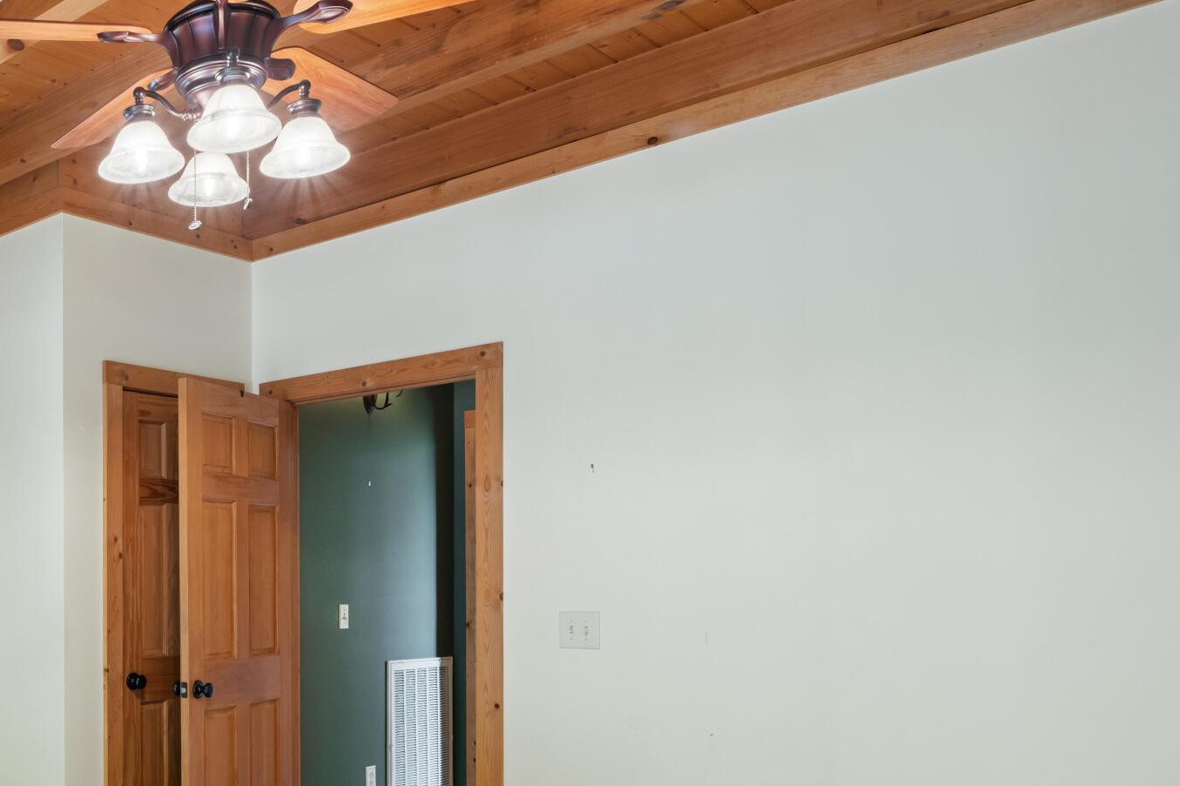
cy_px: 602
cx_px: -51
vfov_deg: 40.9
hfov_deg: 47.6
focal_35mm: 31
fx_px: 1016
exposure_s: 1/5
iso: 400
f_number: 8
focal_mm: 14
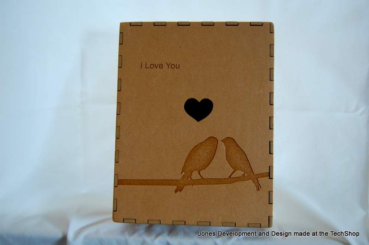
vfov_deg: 34.2
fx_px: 399
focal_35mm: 39
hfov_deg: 49.6
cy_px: 122
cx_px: 184
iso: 400
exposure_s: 1/50
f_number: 4.2
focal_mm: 26
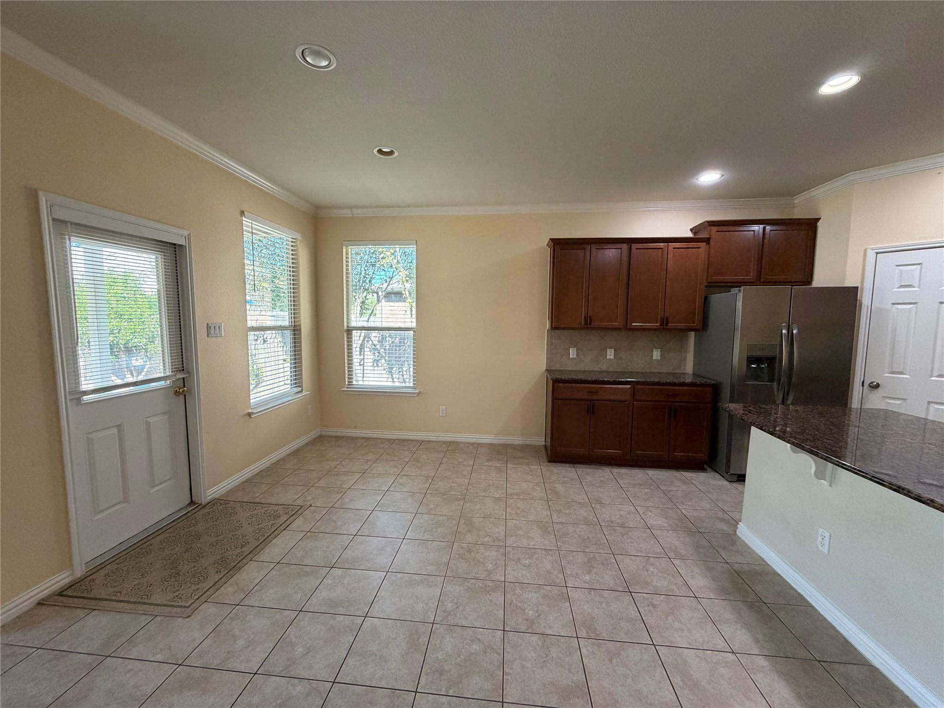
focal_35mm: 14
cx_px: 472
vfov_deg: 85.7
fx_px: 382
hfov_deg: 102.1
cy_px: 354
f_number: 2.2
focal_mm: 2.22
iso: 200
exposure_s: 1/60
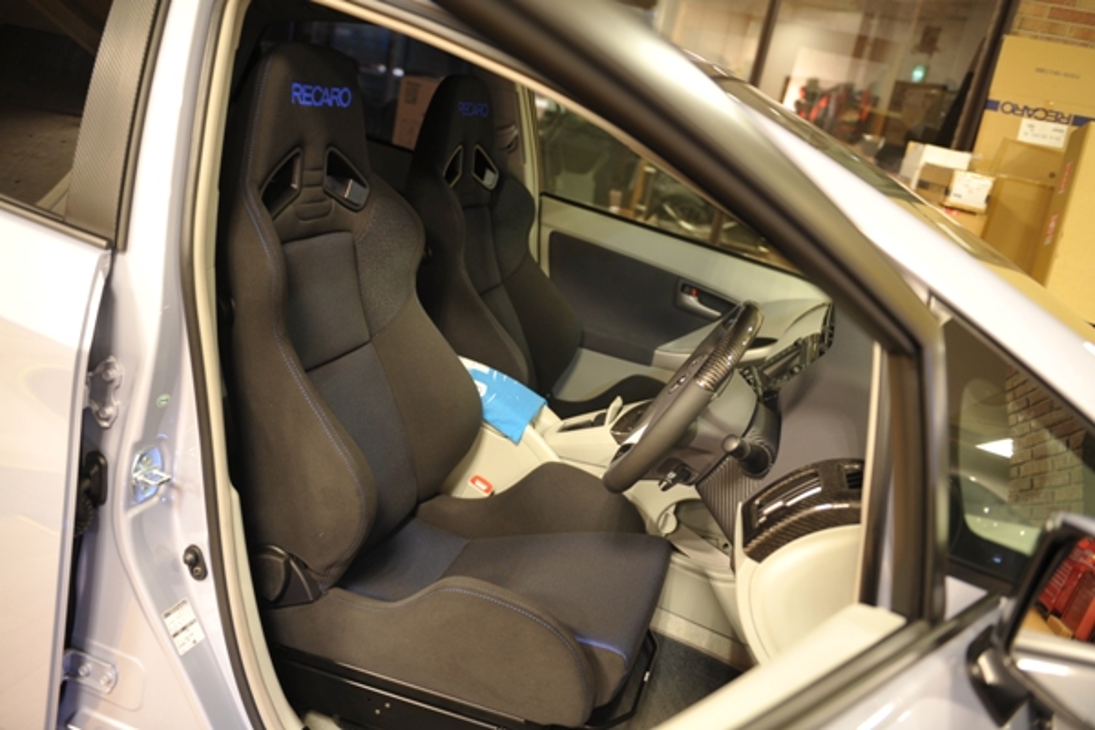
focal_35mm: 31
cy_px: 365
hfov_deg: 60.3
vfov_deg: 42.3
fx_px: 943
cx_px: 548
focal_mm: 31
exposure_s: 1/2
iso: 400
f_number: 2.8
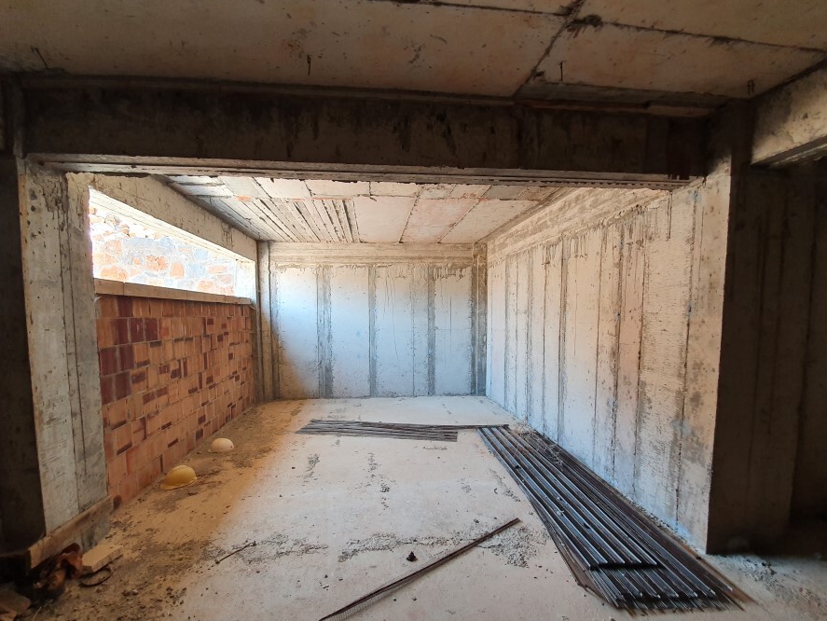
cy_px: 345
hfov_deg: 98.1
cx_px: 411
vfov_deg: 81.5
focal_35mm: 15
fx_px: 359
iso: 100
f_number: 2.2
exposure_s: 1/50
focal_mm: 1.8
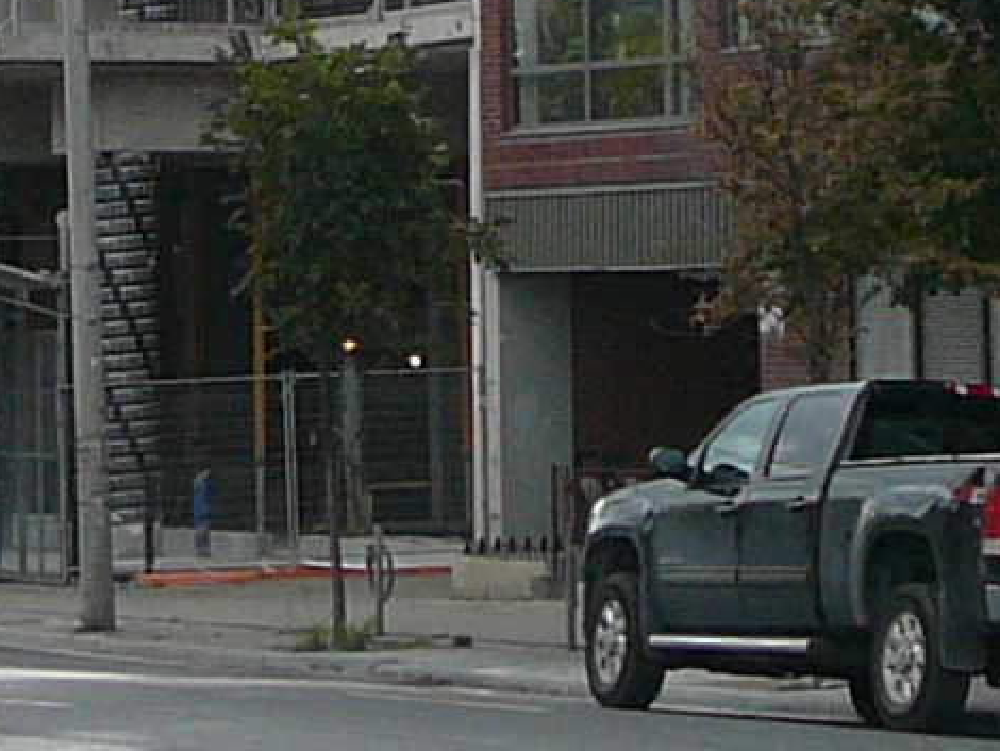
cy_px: -372
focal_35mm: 234
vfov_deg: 6.3
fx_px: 6763
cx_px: 194
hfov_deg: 8.4
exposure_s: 1/400
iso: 80
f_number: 3.2
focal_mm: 6.4
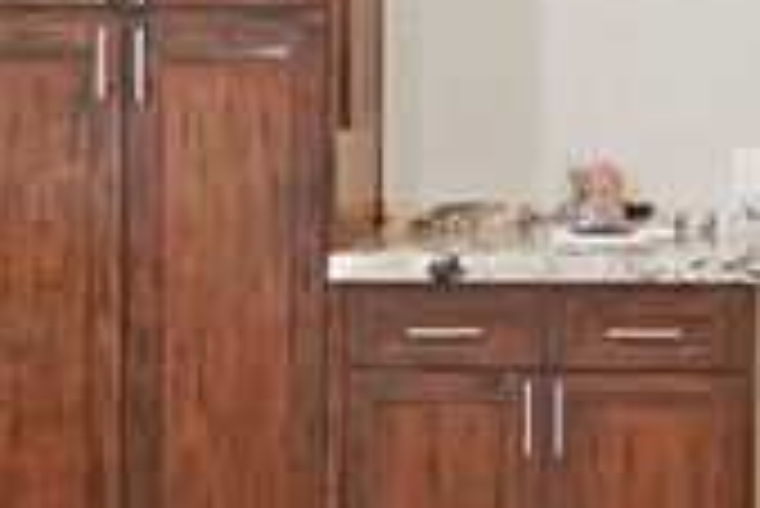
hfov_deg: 20.7
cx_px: 639
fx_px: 2049
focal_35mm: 97
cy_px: 65
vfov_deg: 14.0
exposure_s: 1/30
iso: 1600
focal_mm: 16
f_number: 4
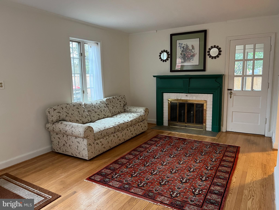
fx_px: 210
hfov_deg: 67.3
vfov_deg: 53.1
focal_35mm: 26
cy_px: 105
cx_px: 140
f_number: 1.6
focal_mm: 5.1
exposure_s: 1/60
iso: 400
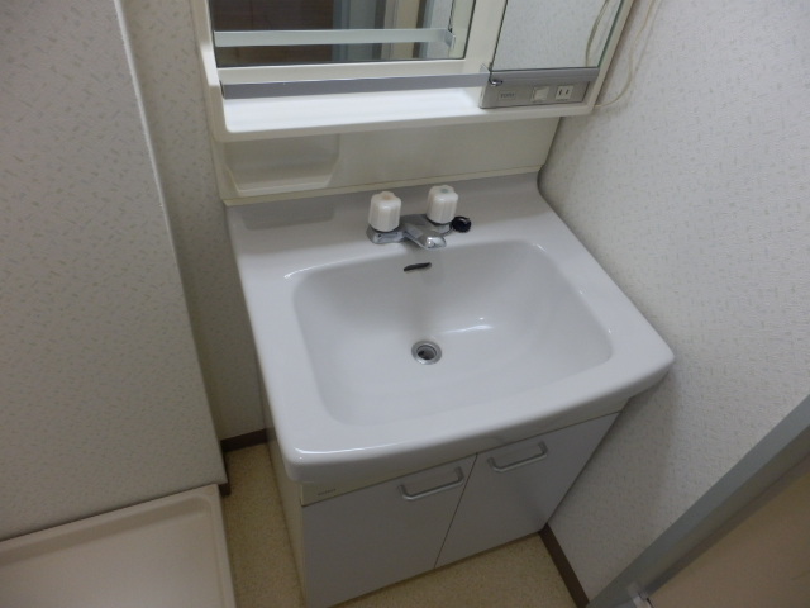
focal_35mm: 24
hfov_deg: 71.6
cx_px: 405
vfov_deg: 56.8
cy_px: 304
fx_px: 562
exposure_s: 1/30
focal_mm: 4.2
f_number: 3
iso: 250
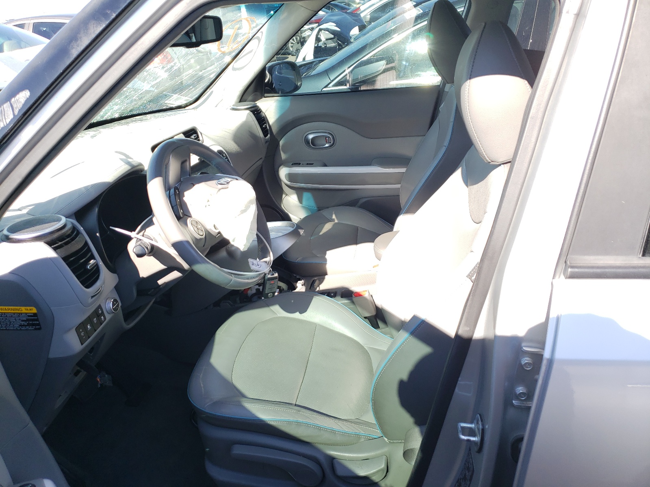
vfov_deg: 53.1
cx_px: 325
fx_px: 488
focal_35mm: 26
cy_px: 244
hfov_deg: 67.3
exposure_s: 1/476
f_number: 1.5
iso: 50
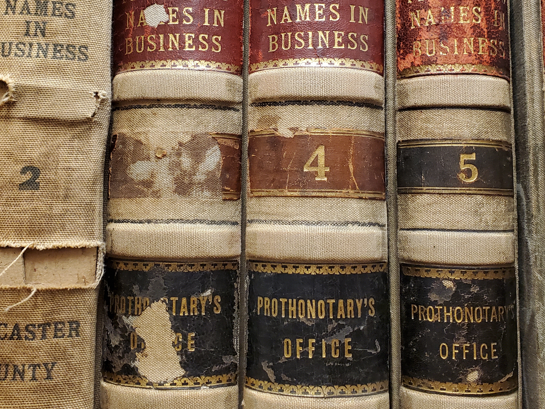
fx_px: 646
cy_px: 122
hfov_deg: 45.8
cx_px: 284
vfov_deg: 34.7
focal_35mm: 41
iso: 250
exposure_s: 1/40
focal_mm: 4.3
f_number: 2.4
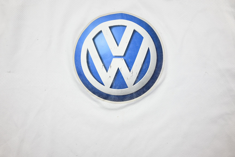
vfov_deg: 44.3
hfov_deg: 62.8
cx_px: 118
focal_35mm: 30
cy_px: 78
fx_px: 193
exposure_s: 1/125
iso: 200
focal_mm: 29.5
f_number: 4.5
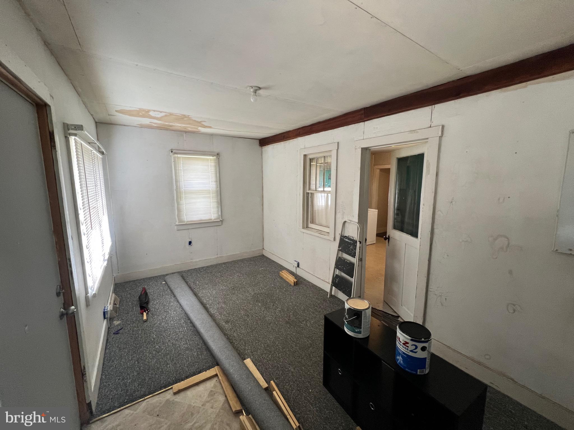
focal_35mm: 13
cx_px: 287
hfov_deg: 106.2
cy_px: 215
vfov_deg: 89.9
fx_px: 216
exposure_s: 1/60
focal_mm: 1.57
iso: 200
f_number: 1.8
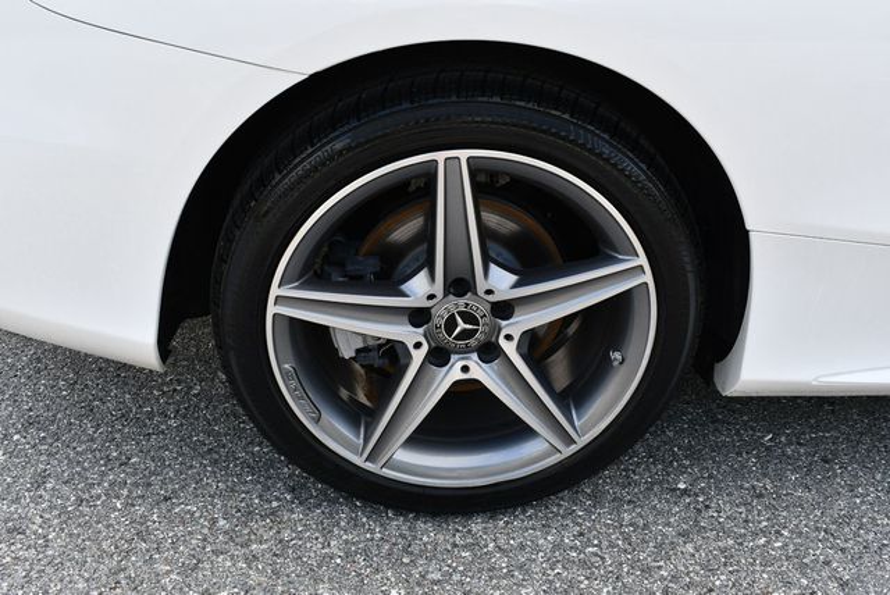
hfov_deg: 53.1
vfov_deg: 36.9
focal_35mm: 36
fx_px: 891
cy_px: 298
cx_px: 445
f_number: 5.6
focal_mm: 18
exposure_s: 1/250
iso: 220
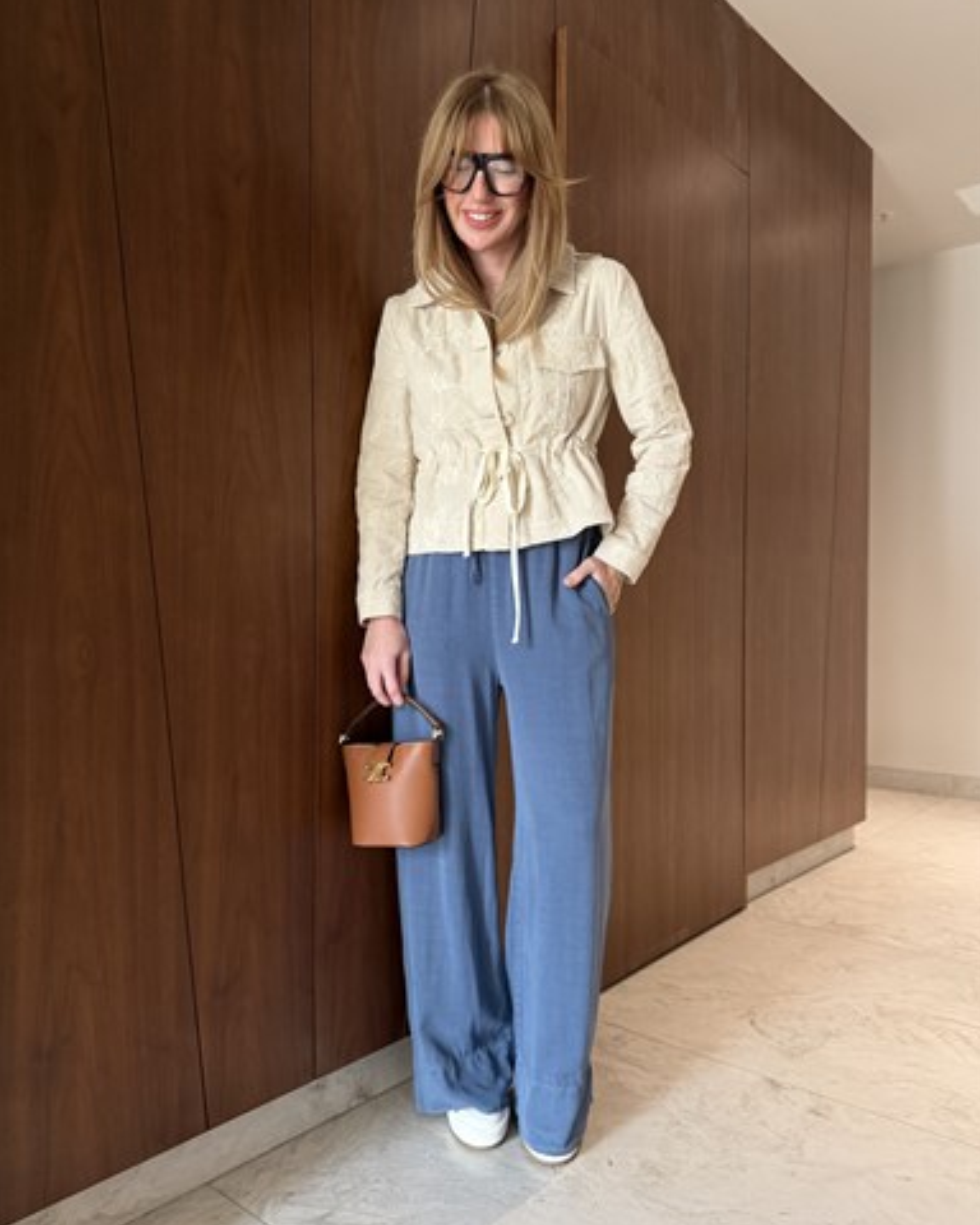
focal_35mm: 26
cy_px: 624
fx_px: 943
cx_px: 485
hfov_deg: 54.9
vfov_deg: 66.0
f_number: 1.78
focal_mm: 6.76
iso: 250
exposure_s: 1/50
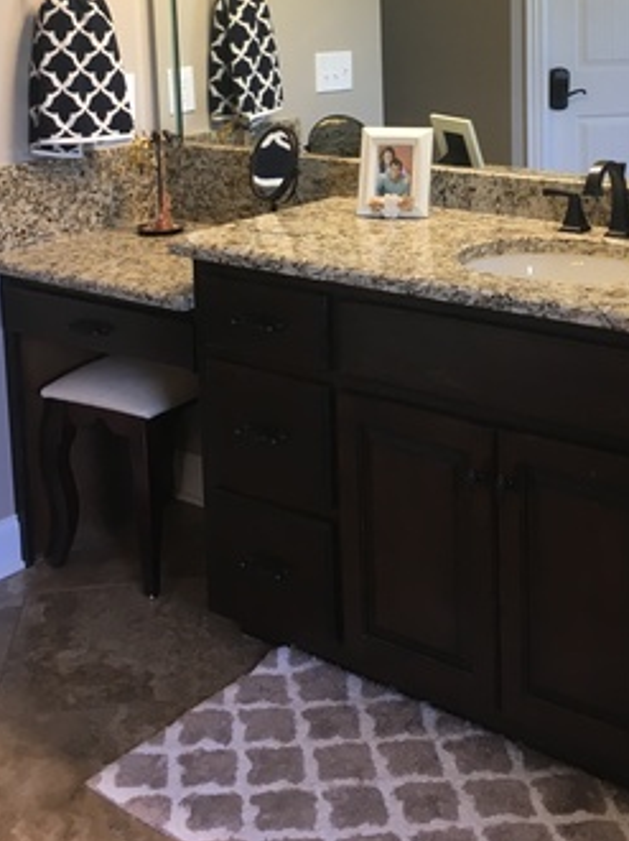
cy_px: 148
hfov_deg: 28.3
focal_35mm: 51
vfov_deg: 36.1
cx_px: 419
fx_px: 1237
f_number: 2.2
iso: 64
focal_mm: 4.15
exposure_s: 1/30
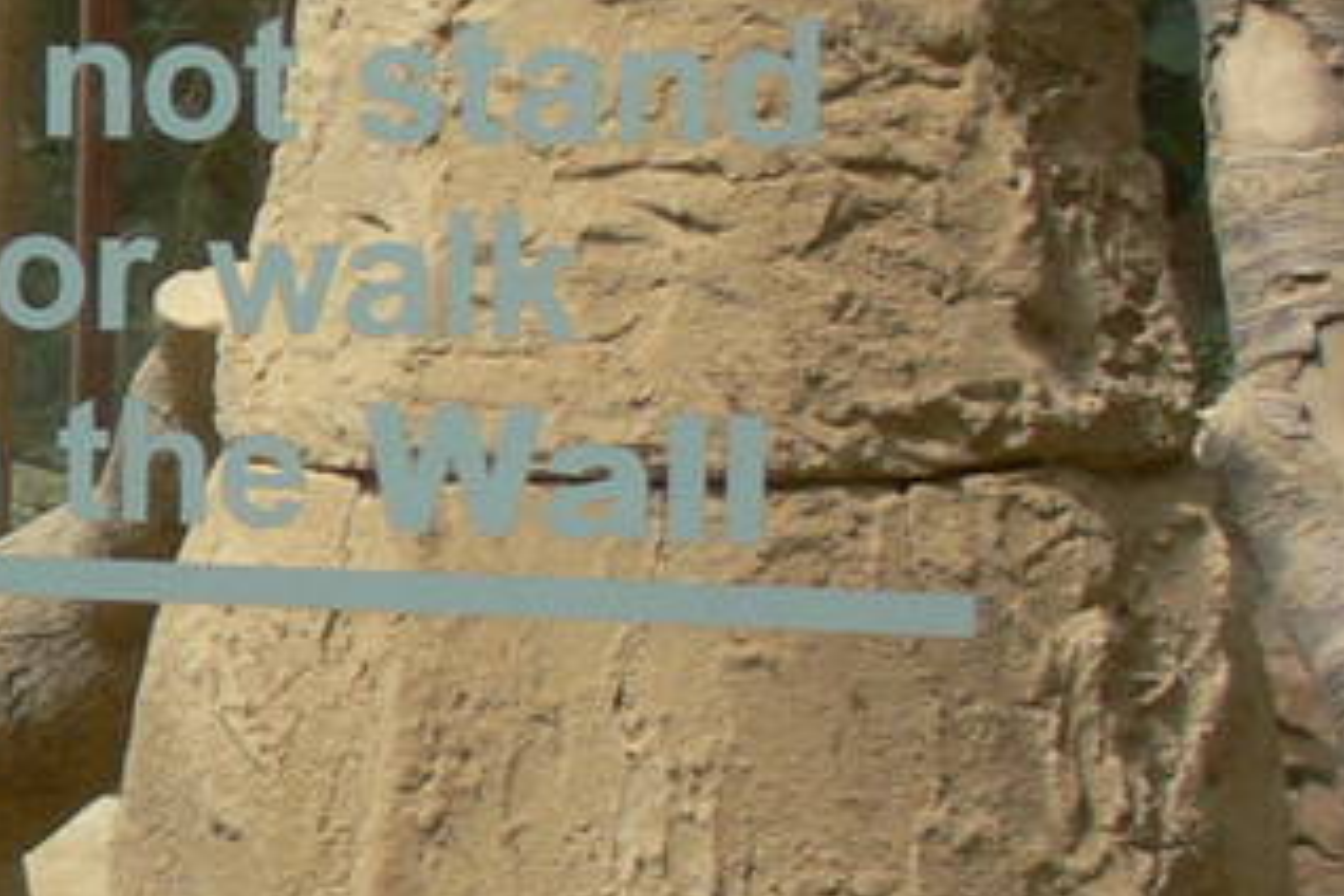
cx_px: -2016
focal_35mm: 183
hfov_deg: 9.7
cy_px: 638
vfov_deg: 7.5
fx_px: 6831
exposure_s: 1/320
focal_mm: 7.4
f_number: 5.6
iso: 80
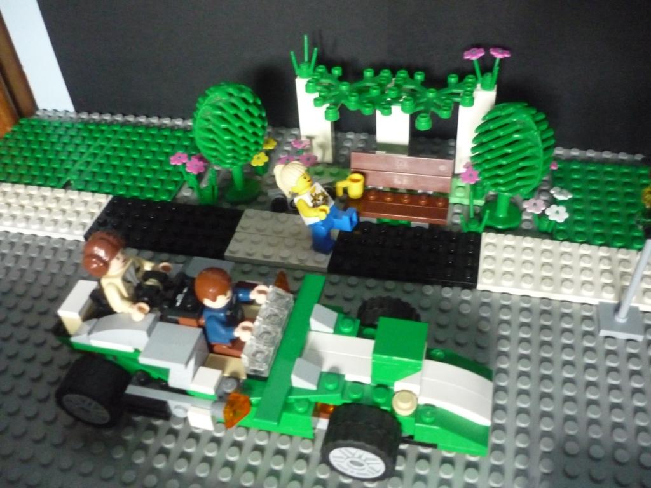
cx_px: 326
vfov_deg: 42.9
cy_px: 244
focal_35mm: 33
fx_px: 621
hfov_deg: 55.4
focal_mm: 5.5
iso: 800
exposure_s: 1/60
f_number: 2.8
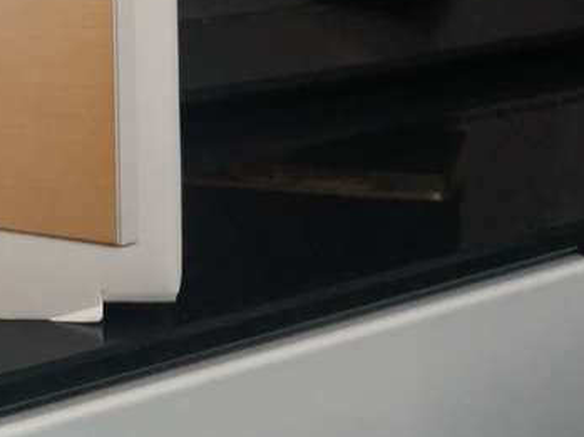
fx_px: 1584
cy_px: -132
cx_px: -92
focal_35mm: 94
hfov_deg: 19.8
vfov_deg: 15.0
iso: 350
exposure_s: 1/25
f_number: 2
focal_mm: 4.5
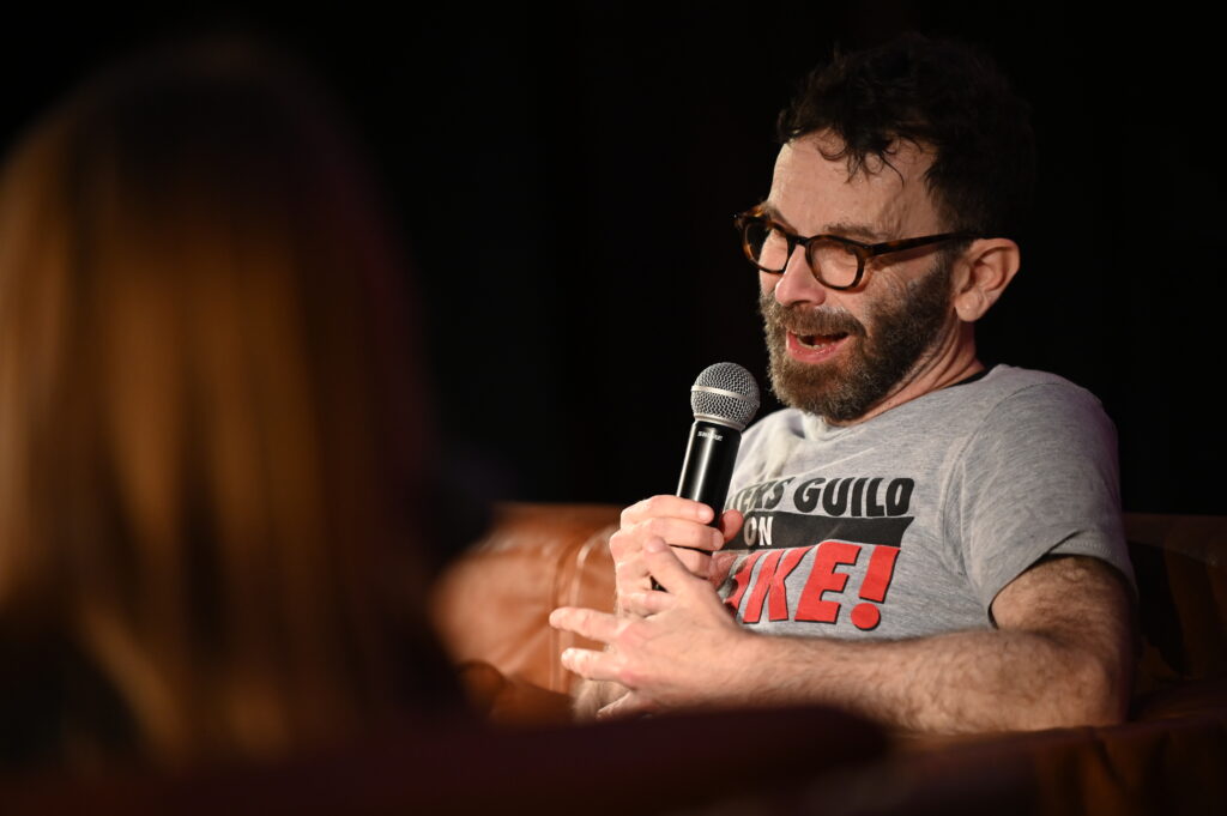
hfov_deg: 11.8
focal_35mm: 175
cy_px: 408
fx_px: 5960
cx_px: 614
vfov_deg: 7.8
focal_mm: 175
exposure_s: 1/200
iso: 1600
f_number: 2.8
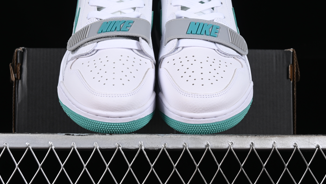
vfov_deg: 13.3
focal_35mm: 91
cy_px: 58
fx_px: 787
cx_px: 151
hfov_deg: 23.4
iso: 160
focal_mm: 50
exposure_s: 1/80
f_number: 8
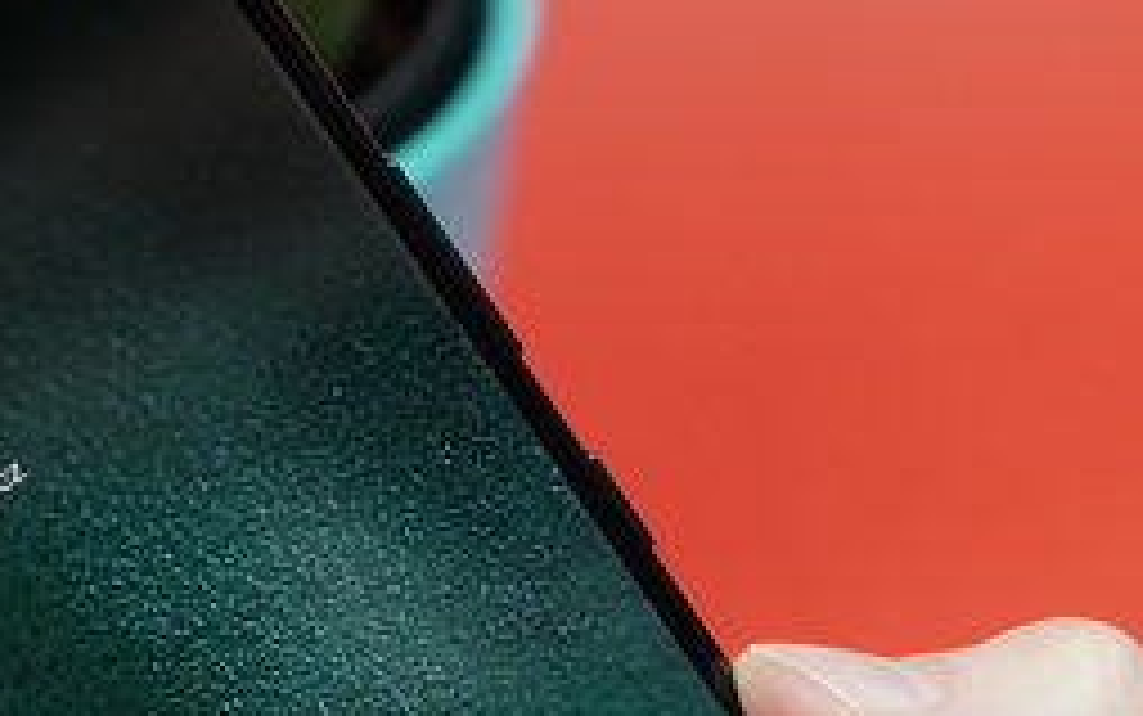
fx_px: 8414
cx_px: 540
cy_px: 757
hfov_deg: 7.8
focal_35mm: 270
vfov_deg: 4.9
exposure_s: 1/320
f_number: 4
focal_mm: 70
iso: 1250
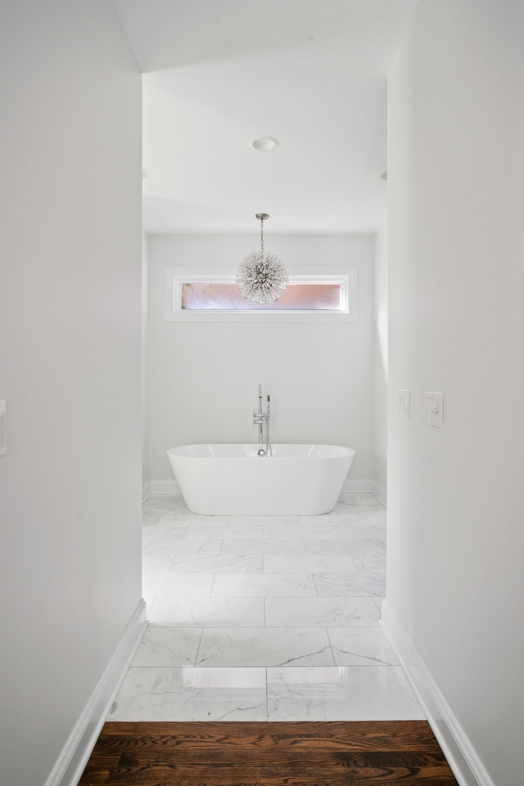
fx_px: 436
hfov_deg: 62.0
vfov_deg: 84.0
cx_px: 262
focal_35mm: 20
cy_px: 393
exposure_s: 1/4
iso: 500
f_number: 8
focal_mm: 20
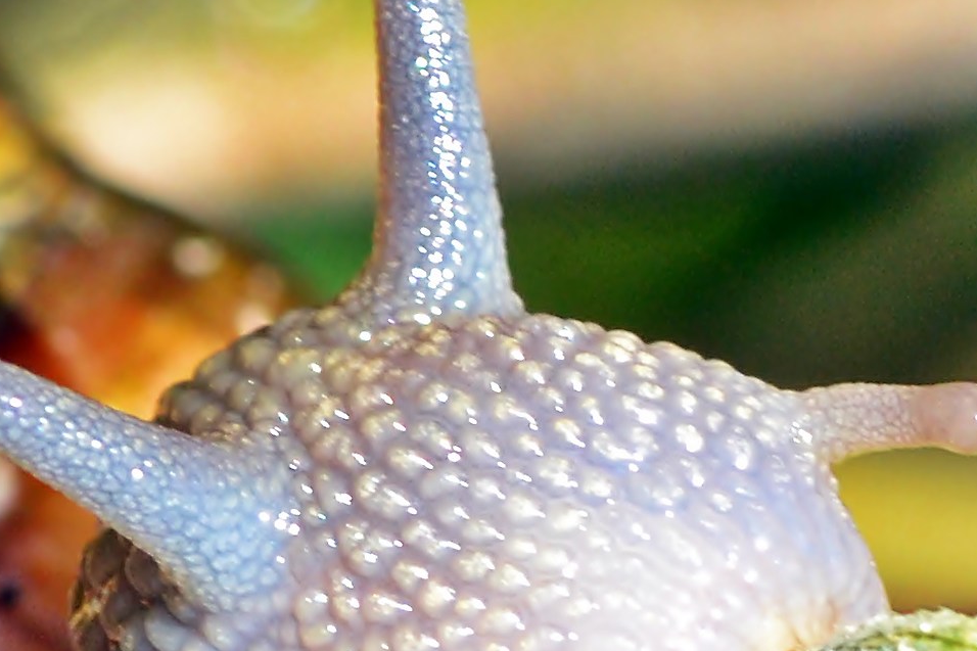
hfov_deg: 6.1
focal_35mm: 339
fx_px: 9198
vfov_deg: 4.0
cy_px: 620
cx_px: 436
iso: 900
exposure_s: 1/125
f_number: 18
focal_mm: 90
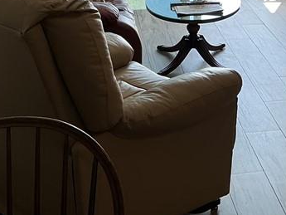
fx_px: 686
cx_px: 283
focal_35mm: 83
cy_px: -66
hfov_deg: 22.7
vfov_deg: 16.8
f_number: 1.8
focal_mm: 3
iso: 20
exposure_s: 1/120
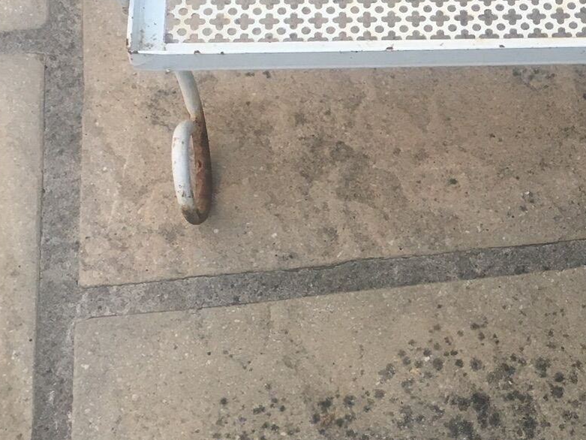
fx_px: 1287
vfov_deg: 19.4
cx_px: 506
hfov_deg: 25.0
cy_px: 258
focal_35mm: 76
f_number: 2.2
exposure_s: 1/33
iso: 40
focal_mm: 4.15
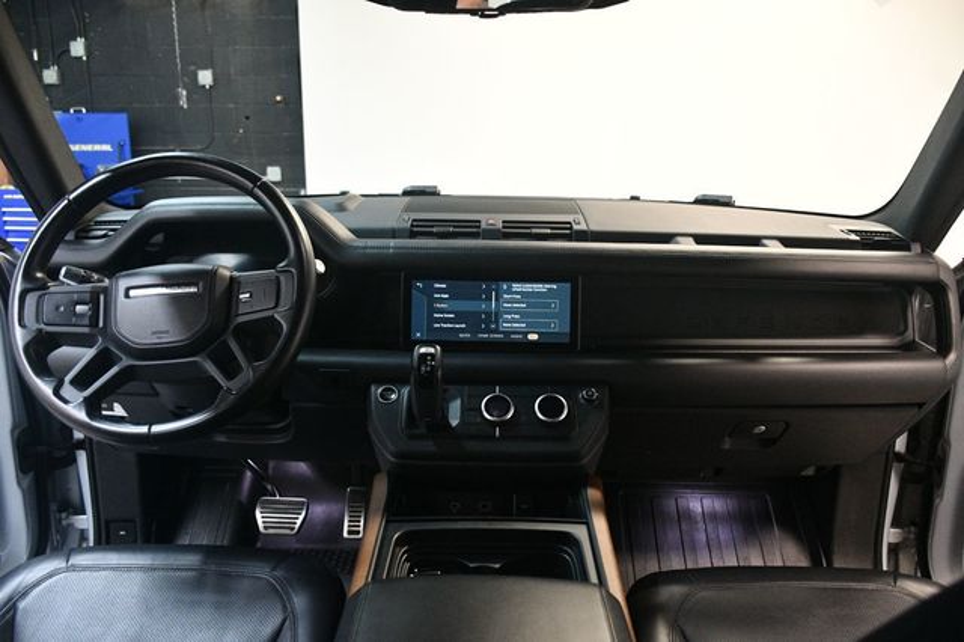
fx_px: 723
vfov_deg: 47.9
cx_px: 482
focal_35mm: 27
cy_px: 321
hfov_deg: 67.4
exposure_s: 1/60
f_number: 3.5
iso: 3600
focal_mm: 18
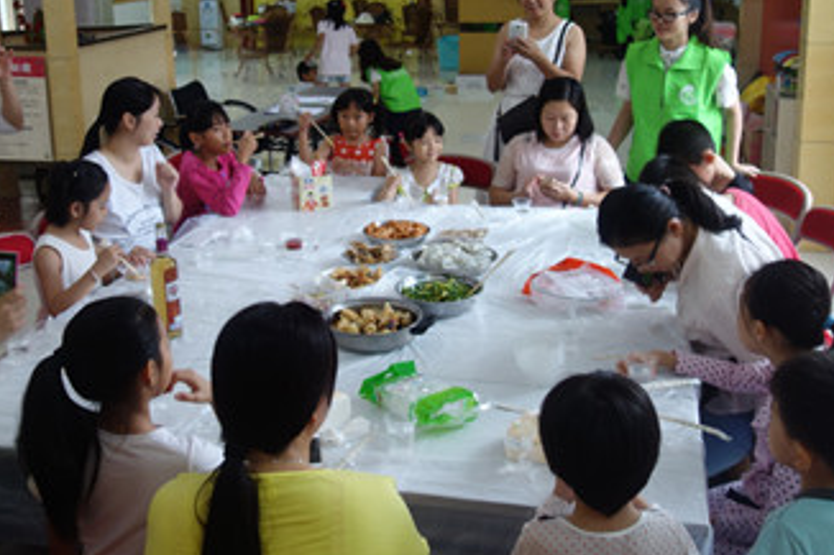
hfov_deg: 45.4
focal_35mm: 43
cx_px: 386
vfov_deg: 30.7
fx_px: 996
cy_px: 152
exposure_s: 1/50
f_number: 1.8
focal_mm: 10.4
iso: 125
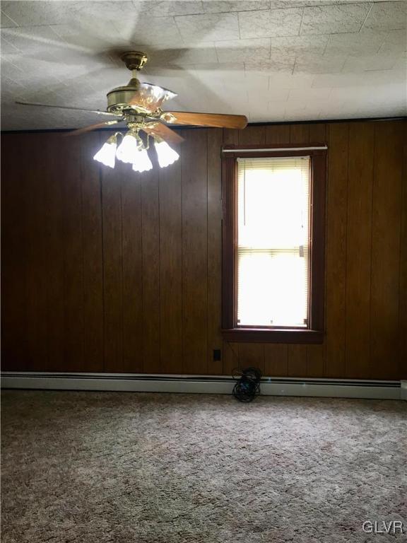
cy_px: 272
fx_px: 455
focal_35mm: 29
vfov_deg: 61.7
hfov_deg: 48.2
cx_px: 204
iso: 32
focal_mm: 4.15
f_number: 2.2
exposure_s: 1/30
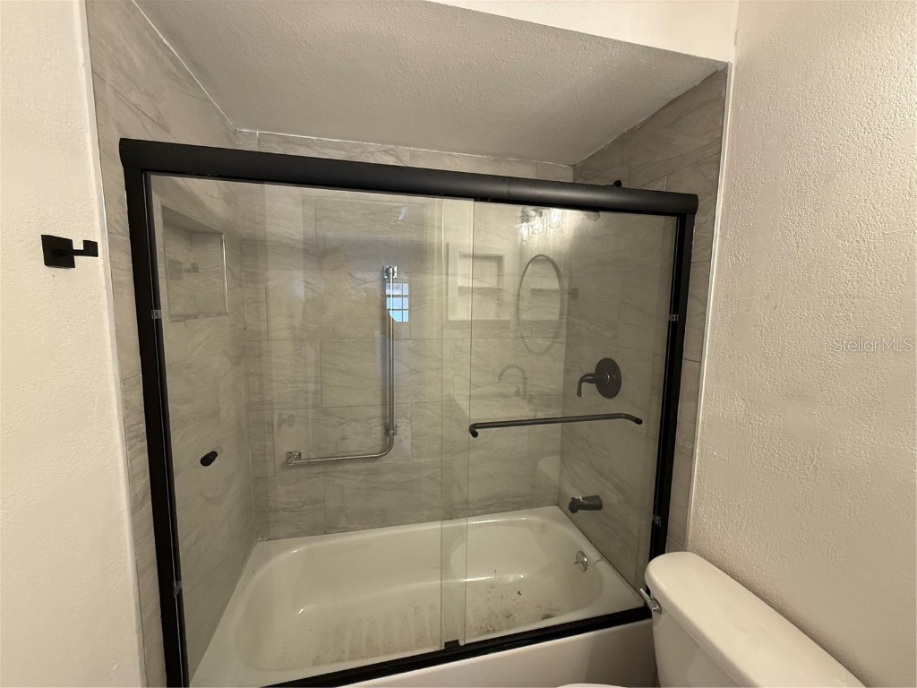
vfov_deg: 85.7
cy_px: 344
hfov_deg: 102.1
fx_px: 371
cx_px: 458
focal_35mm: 14
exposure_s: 1/120
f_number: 2.2
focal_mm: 2.22
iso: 400
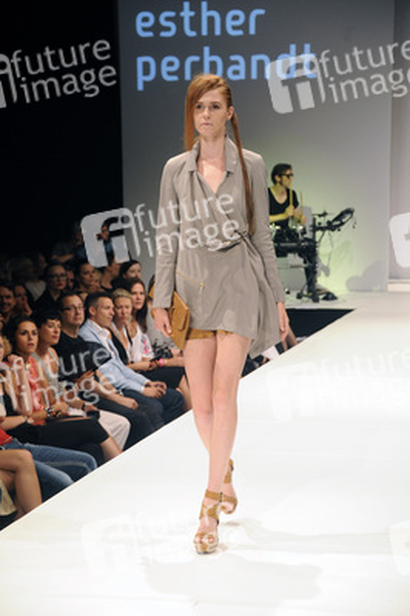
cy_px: 308
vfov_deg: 20.4
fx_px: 1711
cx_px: 205
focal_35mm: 100
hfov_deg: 13.7
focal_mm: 100
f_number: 5.6
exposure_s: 1/160
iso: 1600
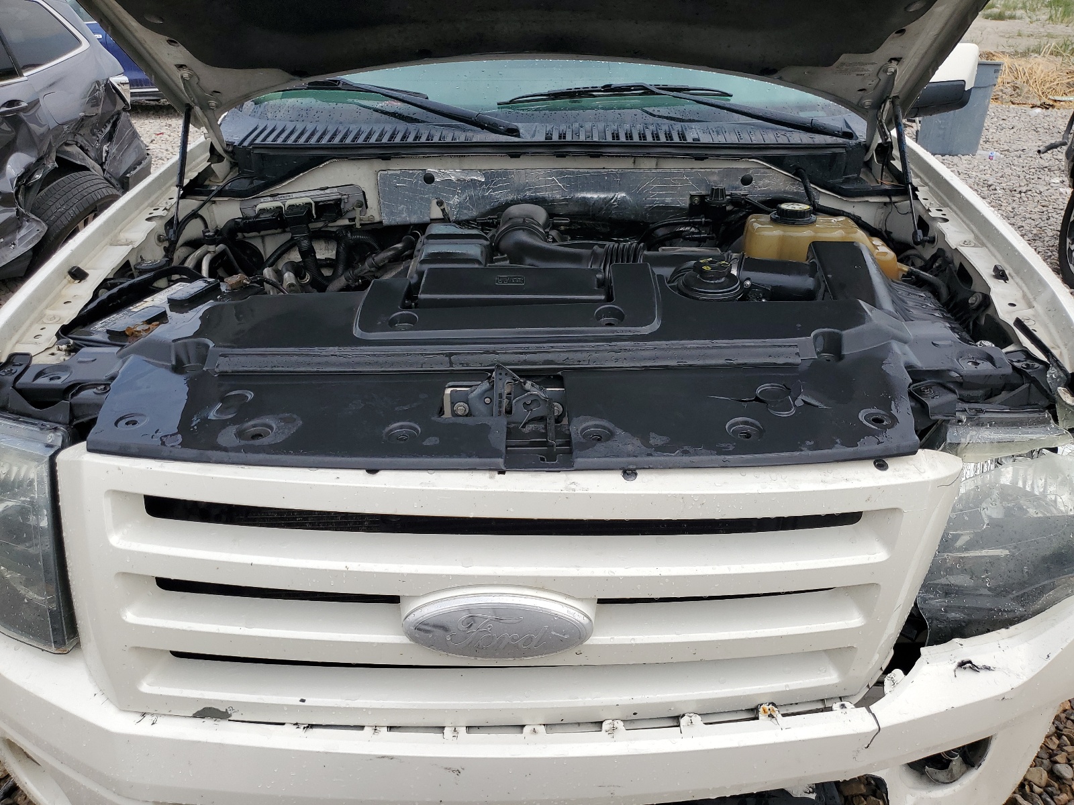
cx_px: 537
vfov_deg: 53.1
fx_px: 807
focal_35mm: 26
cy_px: 402
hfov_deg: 67.3
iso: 50
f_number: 1.5
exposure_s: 1/2000
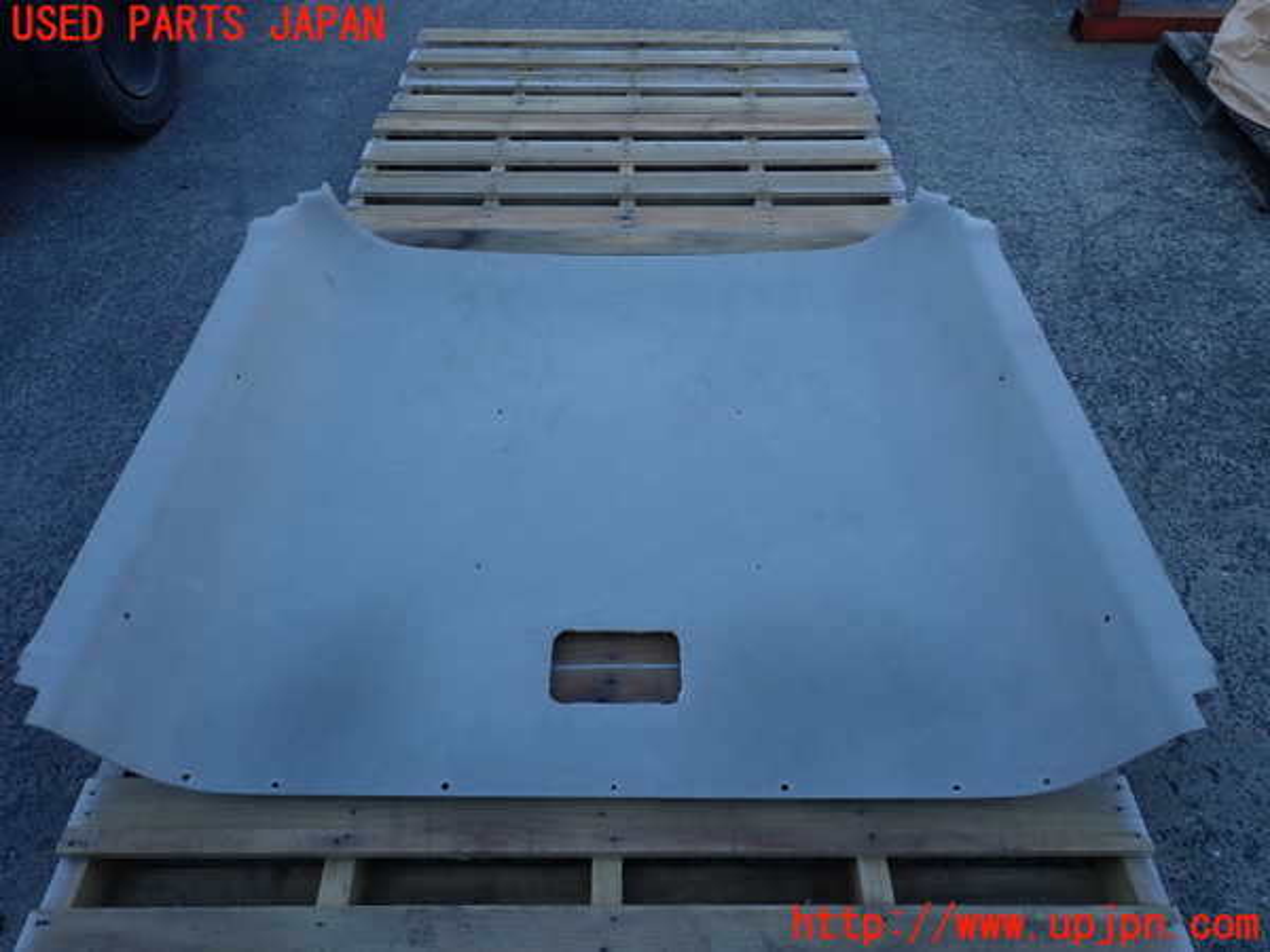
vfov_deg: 54.9
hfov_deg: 69.4
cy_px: 476
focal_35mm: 25
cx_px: 635
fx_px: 917
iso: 100
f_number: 2.8
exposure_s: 1/500
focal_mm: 4.5
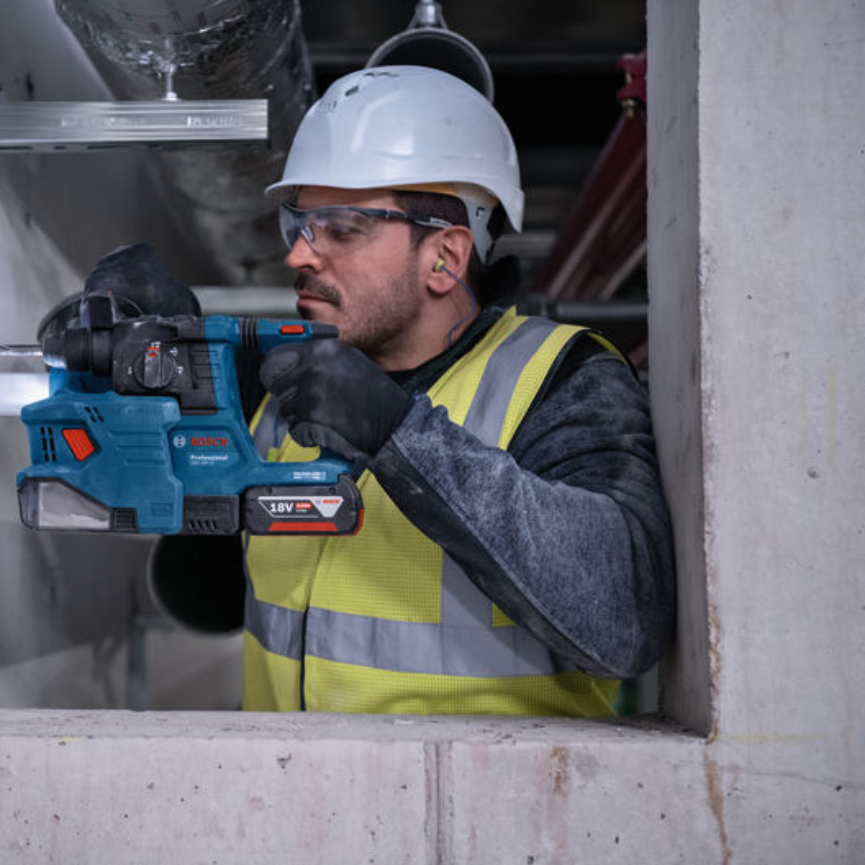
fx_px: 1894
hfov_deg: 25.4
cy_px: 435
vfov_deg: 25.7
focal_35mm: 67
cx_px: 221
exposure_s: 1/20
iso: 1000
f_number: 2.8
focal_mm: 52
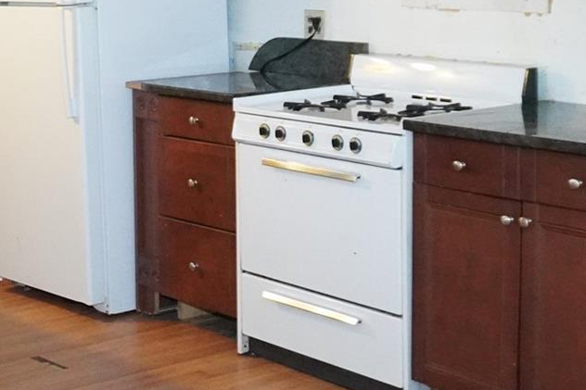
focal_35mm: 83
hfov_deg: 23.5
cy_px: 35
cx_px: -1
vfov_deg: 16.3
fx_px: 1344
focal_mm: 17
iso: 6400
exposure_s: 1/160
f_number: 3.5
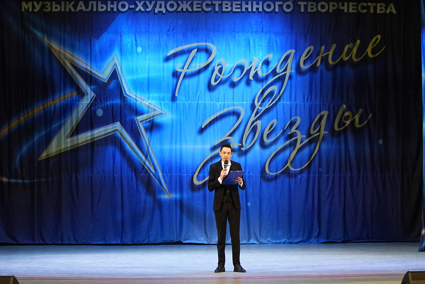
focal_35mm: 105
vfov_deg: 13.0
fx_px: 1240
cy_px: 142
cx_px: 212
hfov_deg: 19.5
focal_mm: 70
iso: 3200
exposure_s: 1/400
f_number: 2.8
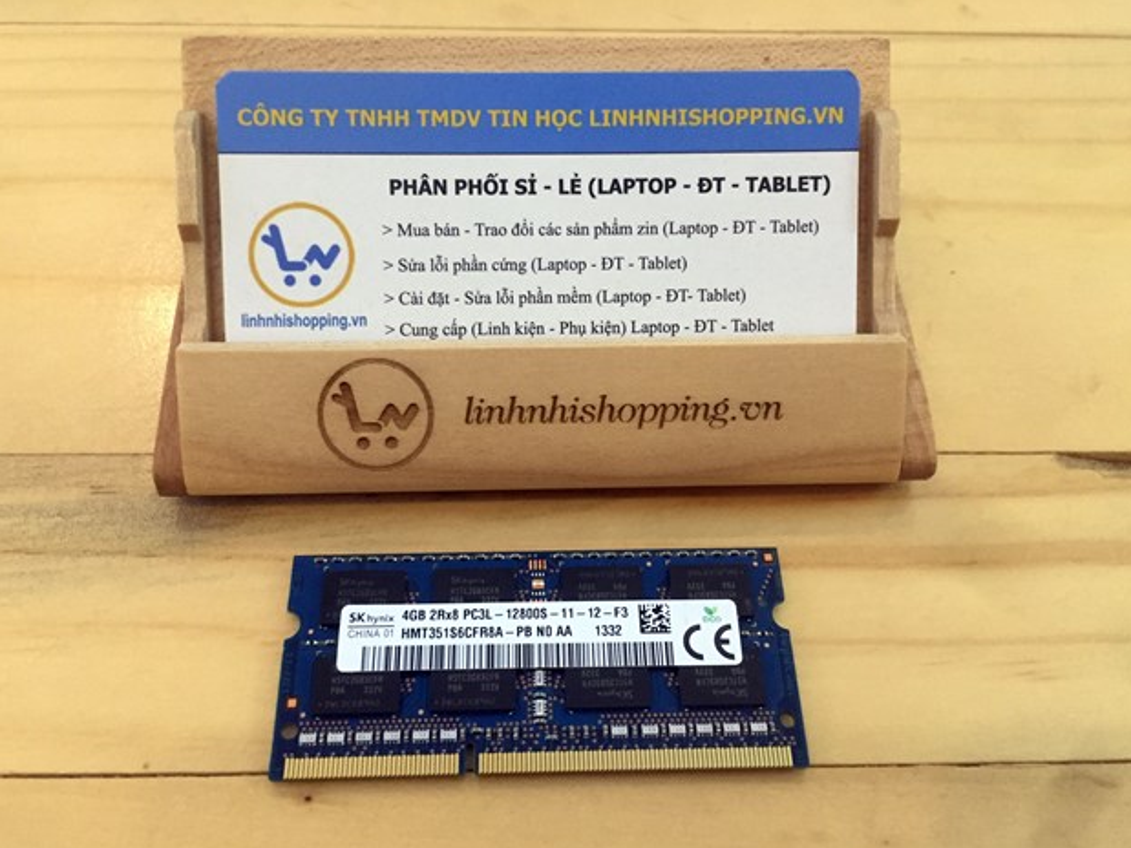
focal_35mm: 30
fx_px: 980
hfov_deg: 60.0
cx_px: 554
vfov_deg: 46.8
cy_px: 431
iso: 250
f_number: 2.2
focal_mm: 4.15
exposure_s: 1/25
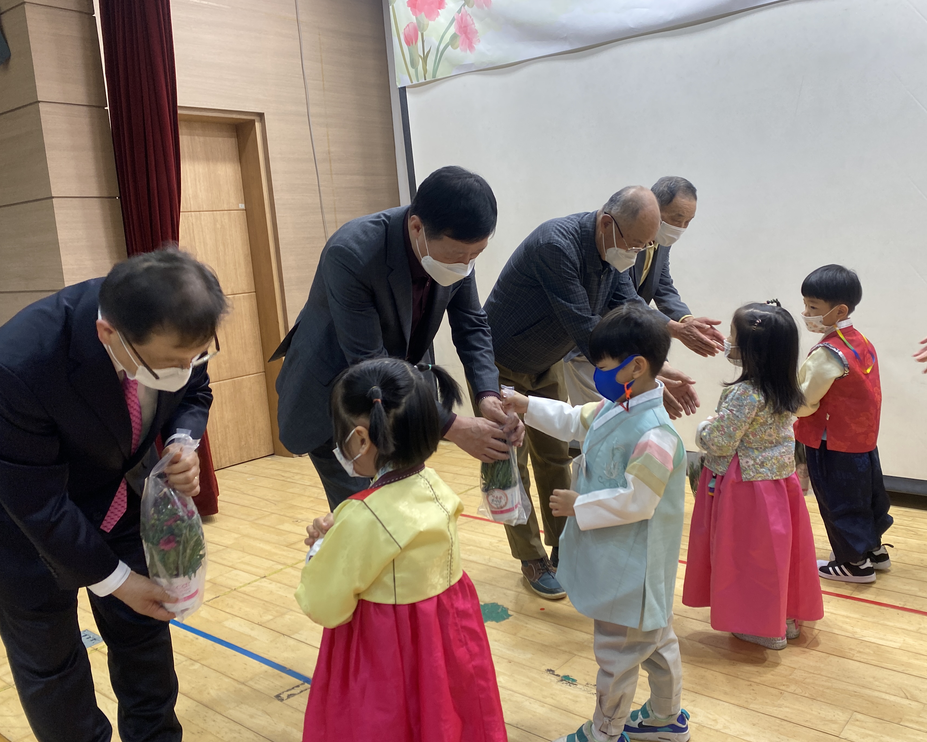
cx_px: 519
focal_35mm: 30
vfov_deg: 48.5
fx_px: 823
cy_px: 371
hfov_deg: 58.6
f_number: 1.8
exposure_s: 1/60
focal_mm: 4.25
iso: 64
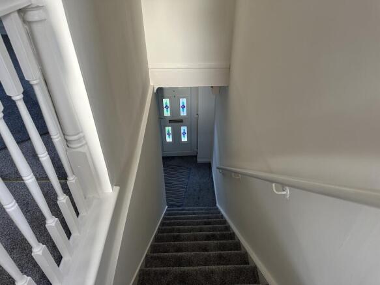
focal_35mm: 24
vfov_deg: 56.8
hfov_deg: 71.6
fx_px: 263
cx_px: 190
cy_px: 142
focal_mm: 6.86
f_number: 1.78
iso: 250
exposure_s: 1/95
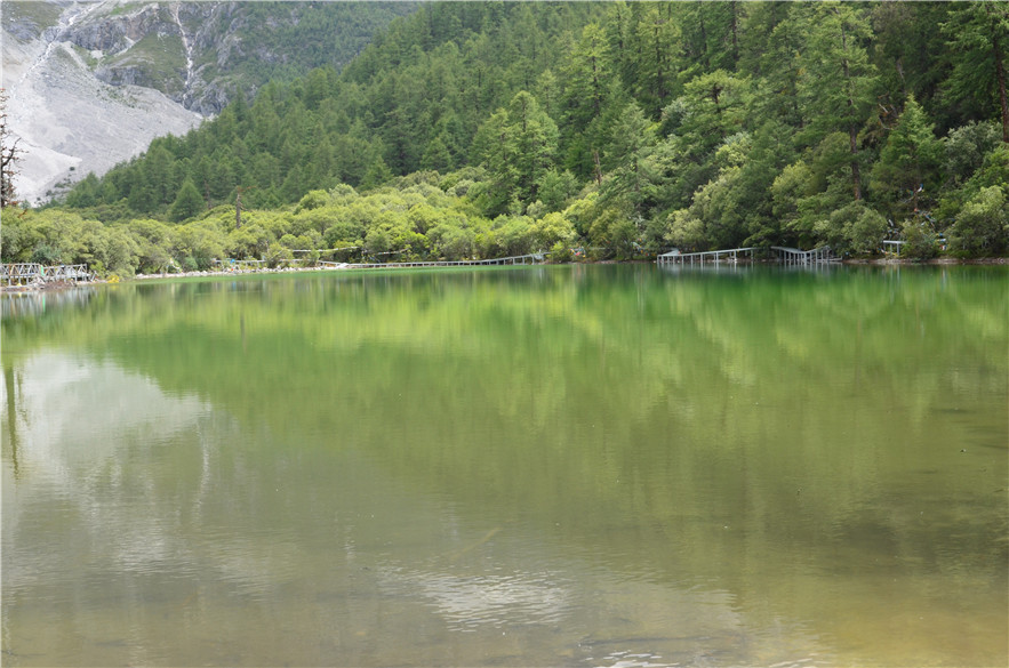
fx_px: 1427
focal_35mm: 51
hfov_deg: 39.0
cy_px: 334
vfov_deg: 26.4
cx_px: 504
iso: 400
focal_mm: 34
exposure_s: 1/200
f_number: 10
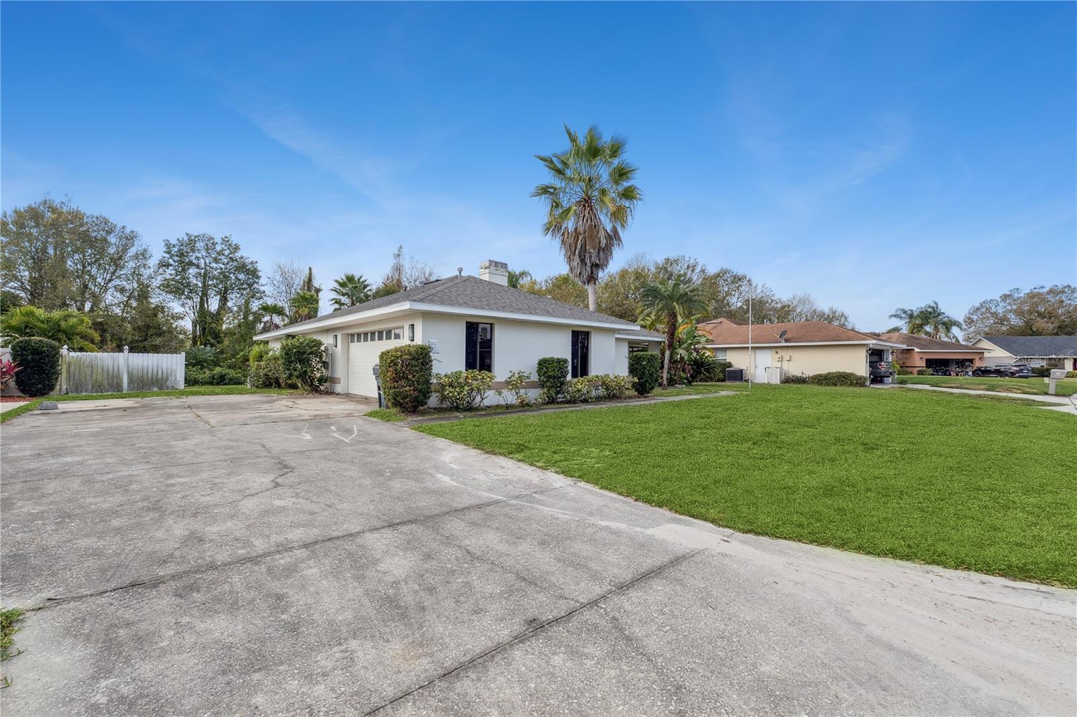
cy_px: 358
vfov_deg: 77.3
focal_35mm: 15
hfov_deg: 100.4
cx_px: 538
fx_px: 449
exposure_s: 1/250
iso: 100
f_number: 8
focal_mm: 10
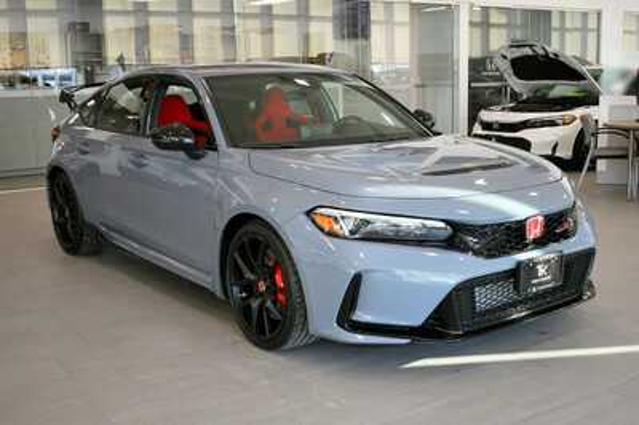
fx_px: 692
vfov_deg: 34.2
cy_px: 212
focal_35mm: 39
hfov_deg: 49.6
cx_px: 320
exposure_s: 1/250
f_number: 4
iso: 500
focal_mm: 26
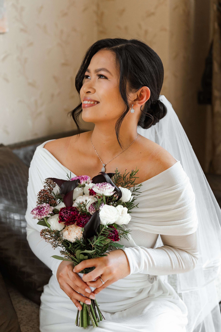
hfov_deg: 27.0
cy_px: 166
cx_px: 110
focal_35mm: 50
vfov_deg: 39.6
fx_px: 460
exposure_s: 1/60
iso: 640
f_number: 2.8
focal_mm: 50
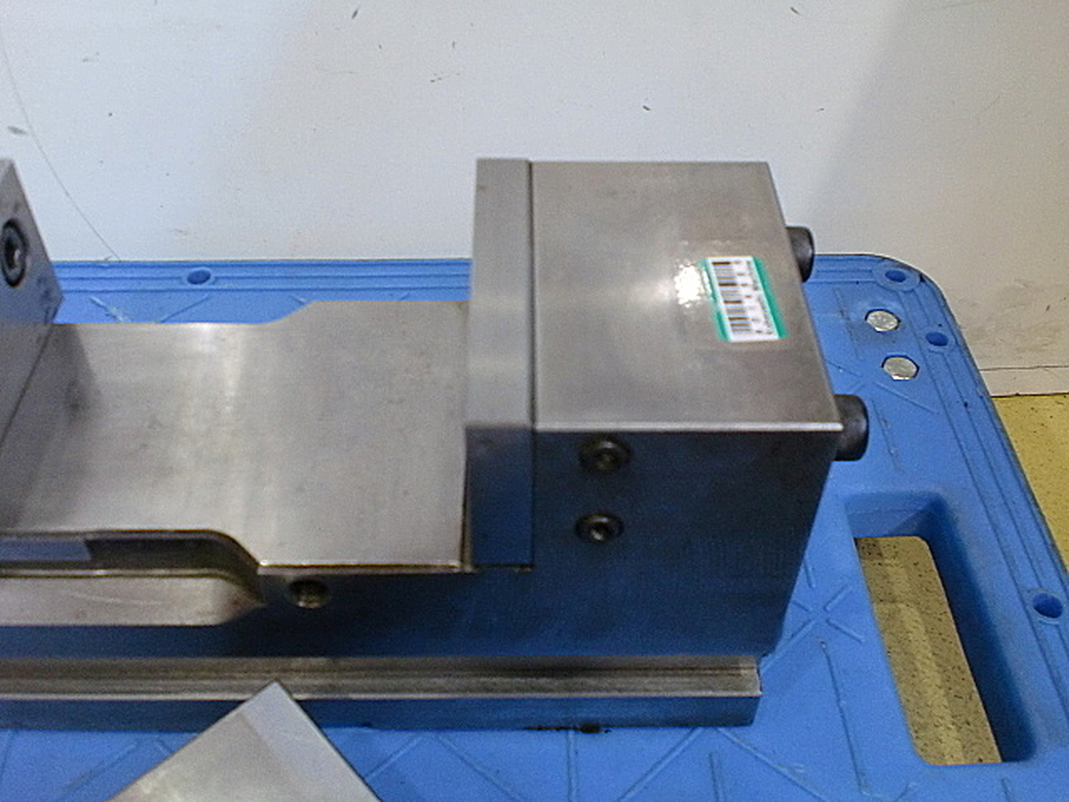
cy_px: 401
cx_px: 534
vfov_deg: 40.7
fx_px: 1081
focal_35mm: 35
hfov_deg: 52.6
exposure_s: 1/60
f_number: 3.1
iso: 320
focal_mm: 6.3
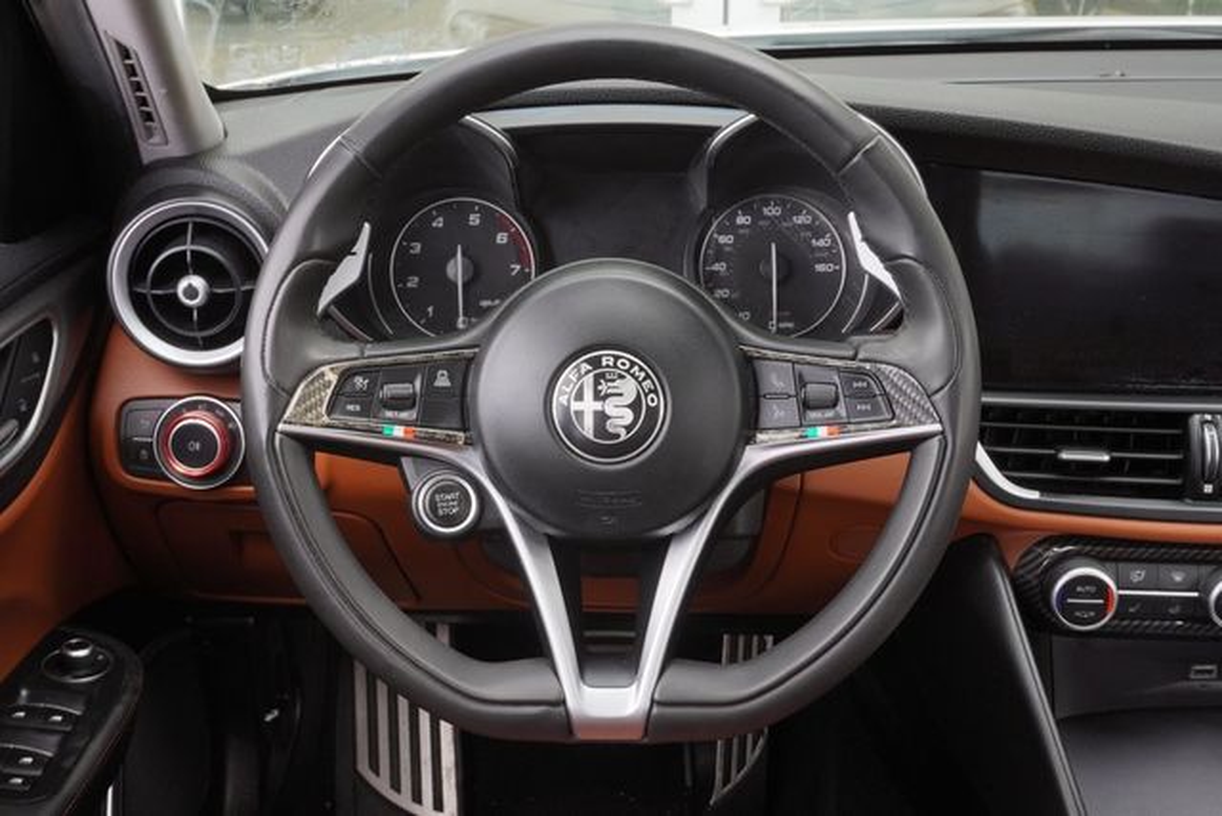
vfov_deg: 30.9
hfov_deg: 45.0
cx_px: 611
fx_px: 1477
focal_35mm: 44
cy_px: 408
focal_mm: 29
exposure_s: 1/15
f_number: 13
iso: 160
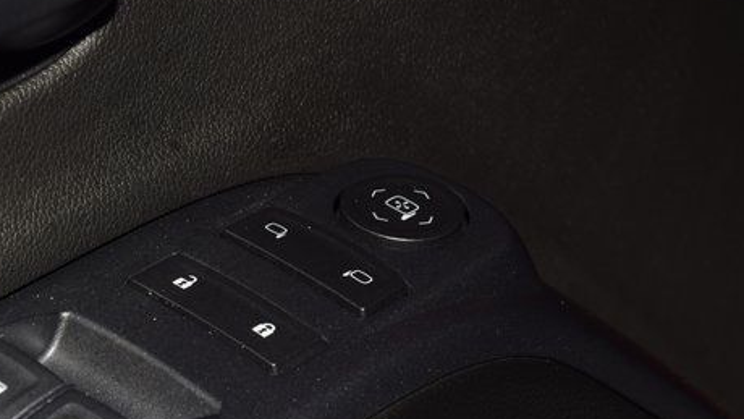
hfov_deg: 14.0
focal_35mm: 153
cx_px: 235
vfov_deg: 7.9
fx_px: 3019
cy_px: 269
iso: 110
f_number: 8
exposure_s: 1/125
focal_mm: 70
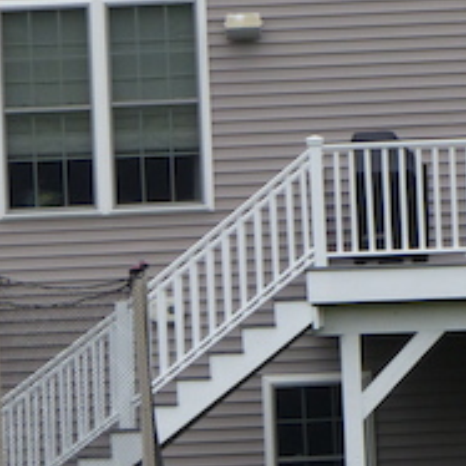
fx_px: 8346
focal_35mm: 548
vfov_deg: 3.2
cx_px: 208
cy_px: 212
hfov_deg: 3.2
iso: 200
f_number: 2.8
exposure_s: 1/500
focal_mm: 39.1
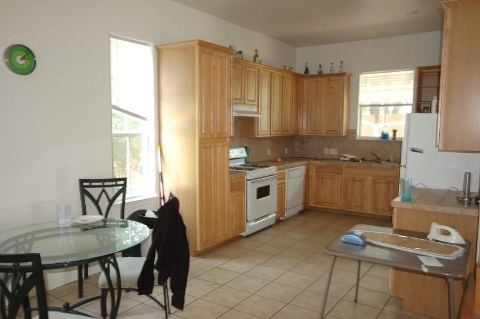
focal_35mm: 30
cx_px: 240
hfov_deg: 62.0
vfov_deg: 43.5
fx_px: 400
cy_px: 160
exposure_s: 1/3
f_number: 5.6
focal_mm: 20
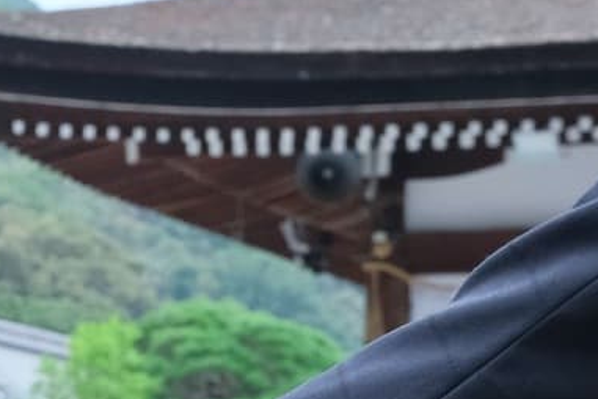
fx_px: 3206
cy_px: 586
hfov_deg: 10.0
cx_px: -520
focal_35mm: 193
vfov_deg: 7.0
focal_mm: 34.2
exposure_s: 1/250
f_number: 8
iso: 1600
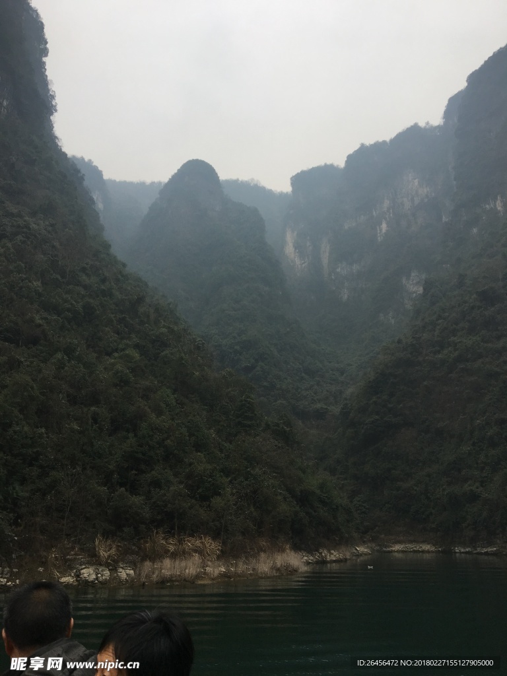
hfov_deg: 48.2
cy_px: 338
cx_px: 254
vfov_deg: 61.7
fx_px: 566
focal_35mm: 29
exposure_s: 1/213
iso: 25
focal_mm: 4.15
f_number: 2.2
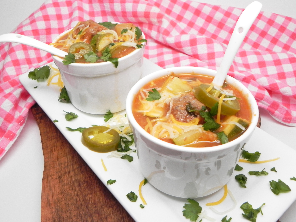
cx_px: 148
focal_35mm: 33
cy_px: 111
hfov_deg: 55.4
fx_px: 282
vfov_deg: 42.9
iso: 160
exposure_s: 1/48.6
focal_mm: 5.9
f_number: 2.8
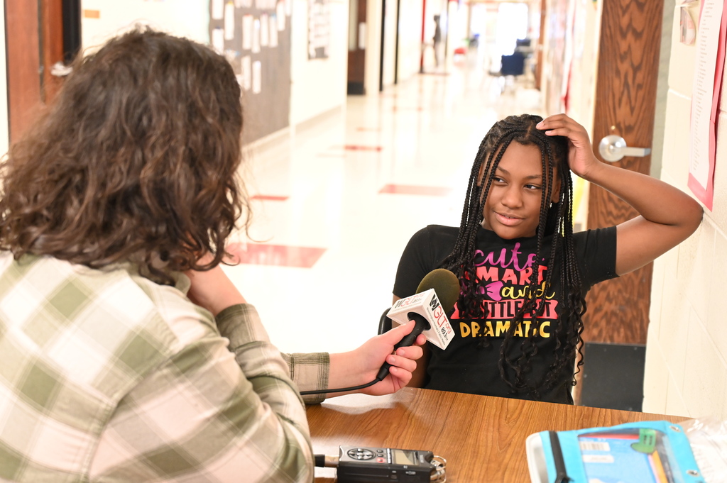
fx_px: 1009
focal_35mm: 50
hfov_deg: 39.6
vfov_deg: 26.9
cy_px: 242
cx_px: 364
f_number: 4
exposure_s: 1/60
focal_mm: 50
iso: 5600
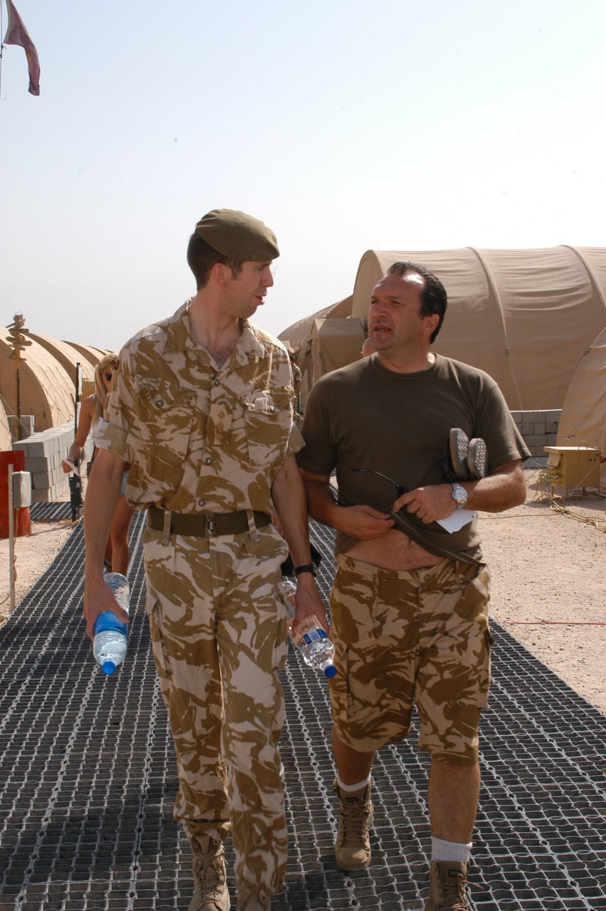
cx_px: 303
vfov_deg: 38.9
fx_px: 1290
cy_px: 456
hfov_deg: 26.4
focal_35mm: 51
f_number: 11
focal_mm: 34
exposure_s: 1/180
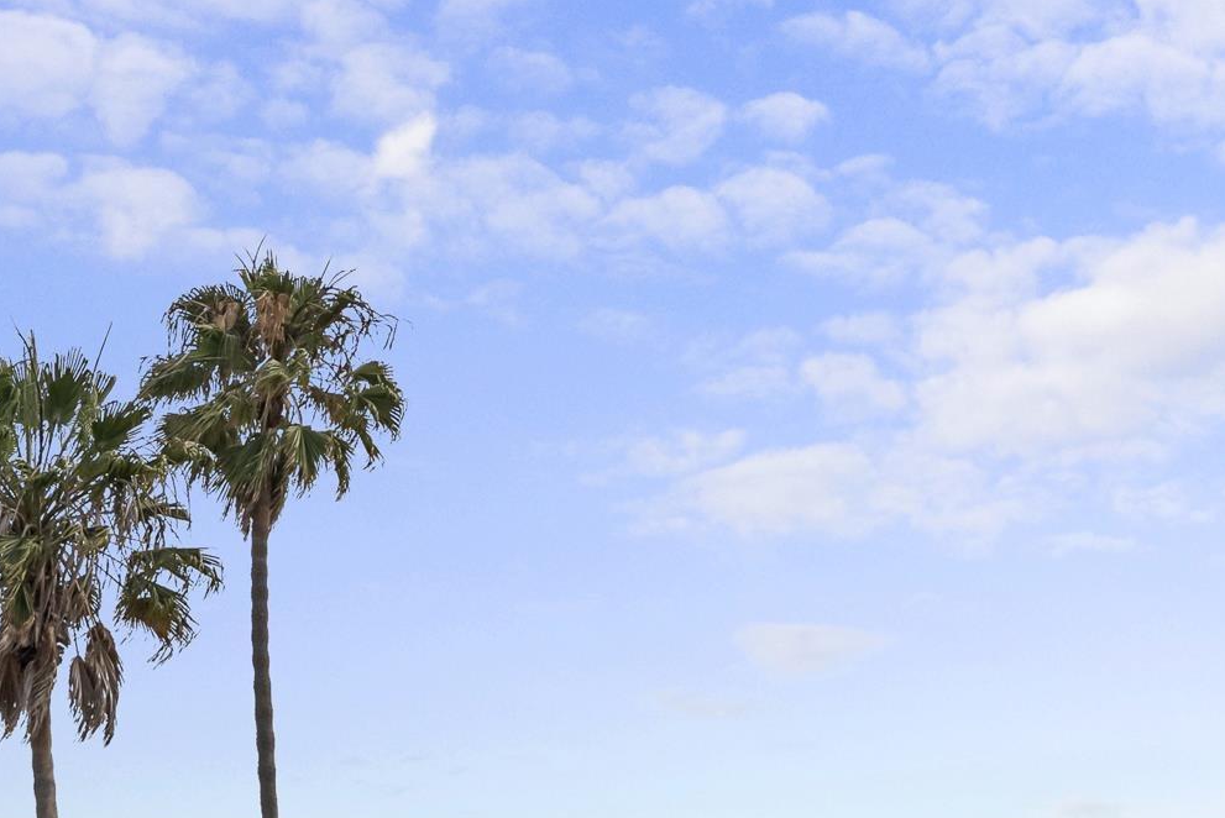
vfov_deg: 5.2
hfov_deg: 7.8
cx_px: 768
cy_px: 596
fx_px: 9022
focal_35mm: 265
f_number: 8
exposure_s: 1/1000
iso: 500
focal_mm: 105
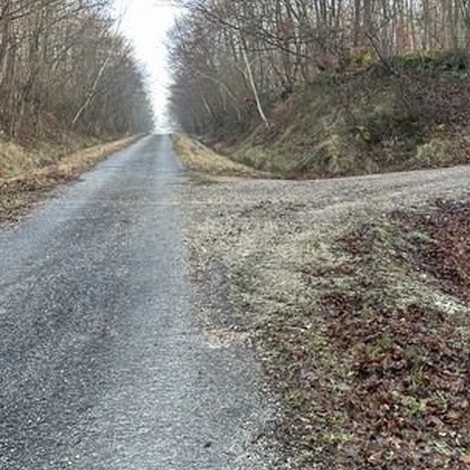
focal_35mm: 42
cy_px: 223
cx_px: 299
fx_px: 645
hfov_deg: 39.7
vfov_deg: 40.0
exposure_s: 1/121
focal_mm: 6.86
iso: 64
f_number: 1.78
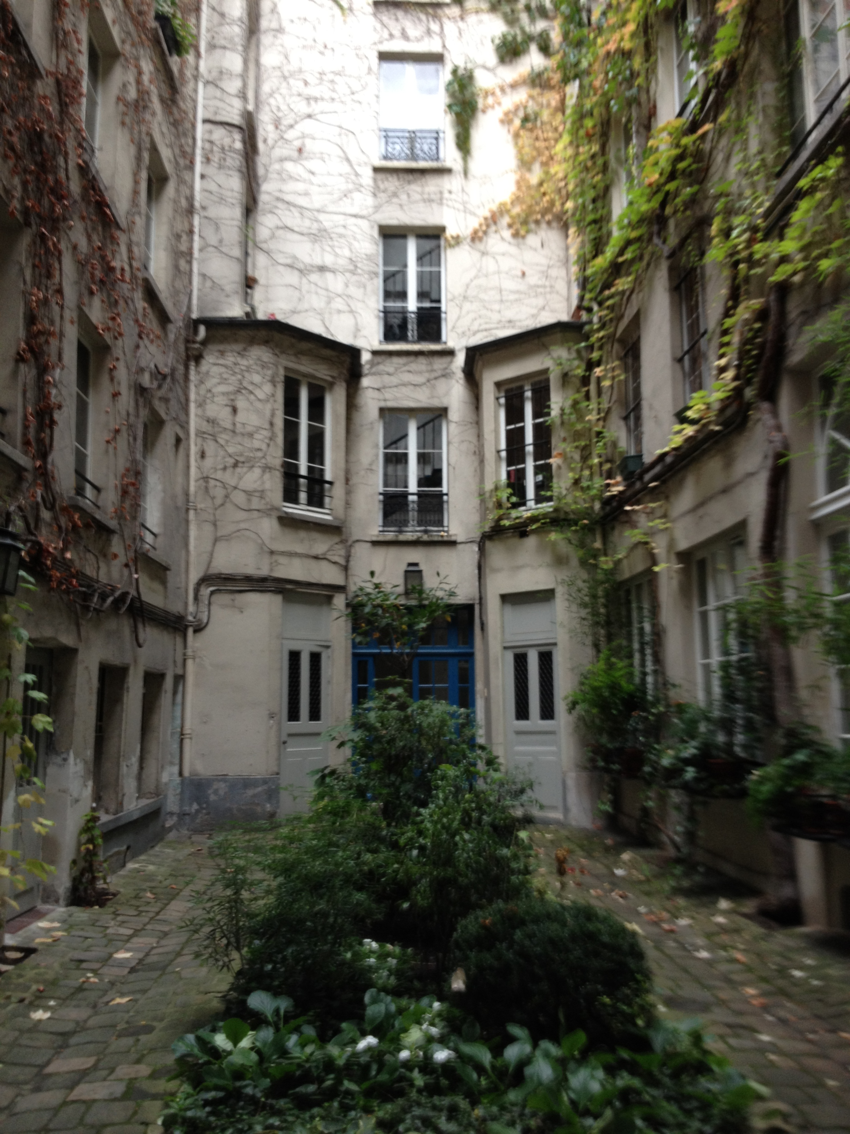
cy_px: 567
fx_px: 1146
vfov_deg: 52.6
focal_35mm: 35
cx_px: 425
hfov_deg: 40.7
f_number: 2.4
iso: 64
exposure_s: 1/24
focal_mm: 4.28
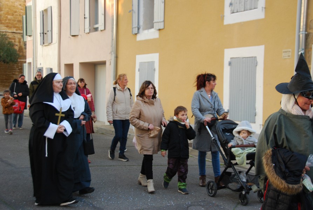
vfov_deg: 25.2
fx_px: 471
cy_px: 105
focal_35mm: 54
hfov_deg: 36.8
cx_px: 156
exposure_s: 1/80
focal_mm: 36
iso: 400
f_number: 4.5
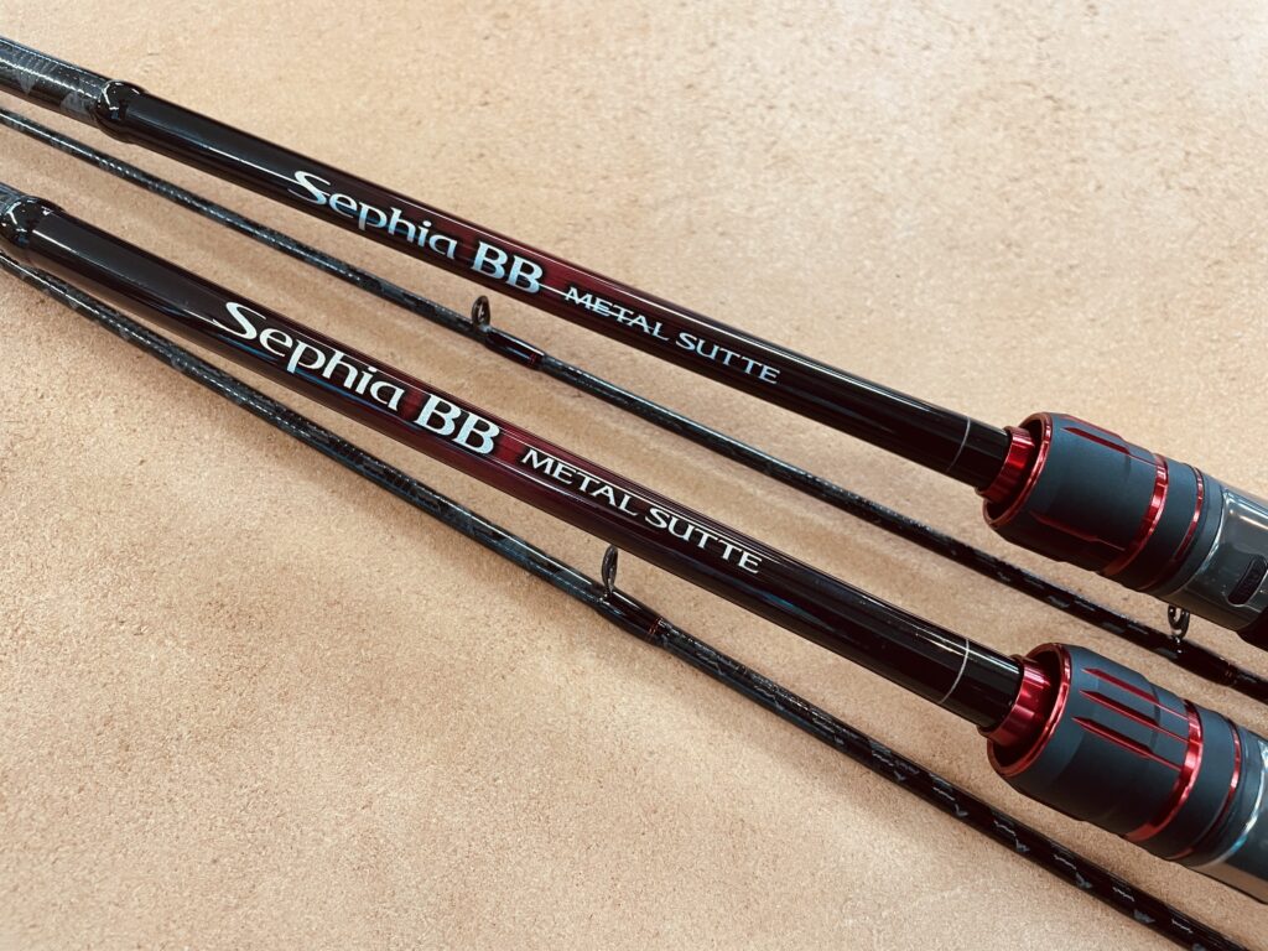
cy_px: 476
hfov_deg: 67.3
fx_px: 952
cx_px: 634
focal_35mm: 26
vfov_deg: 53.1
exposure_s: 1/50
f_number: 1.6
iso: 100
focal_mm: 4.2
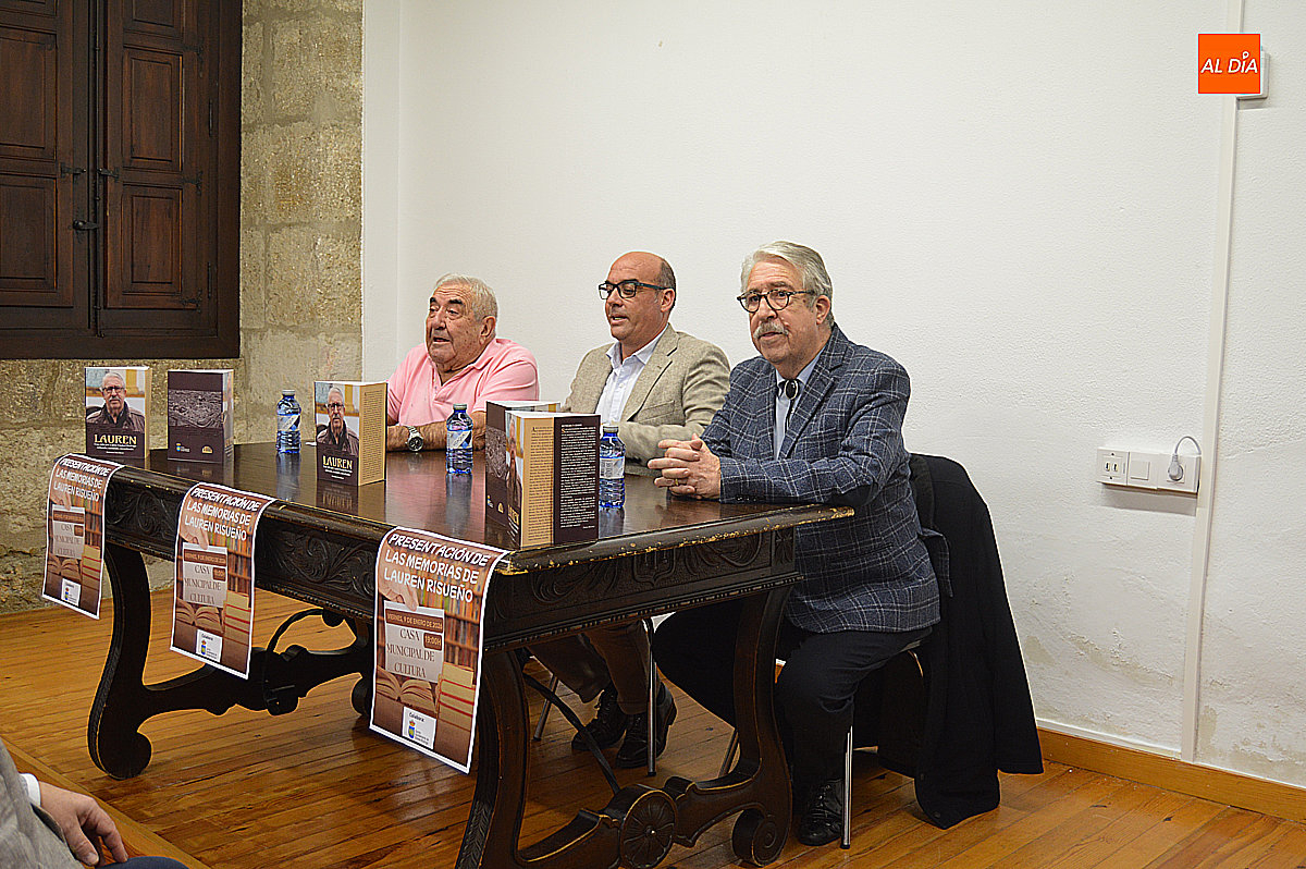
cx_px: 653
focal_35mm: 36
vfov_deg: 36.8
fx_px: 1305
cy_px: 434
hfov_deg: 53.2
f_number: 3.8
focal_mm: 24
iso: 640
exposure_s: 1/60
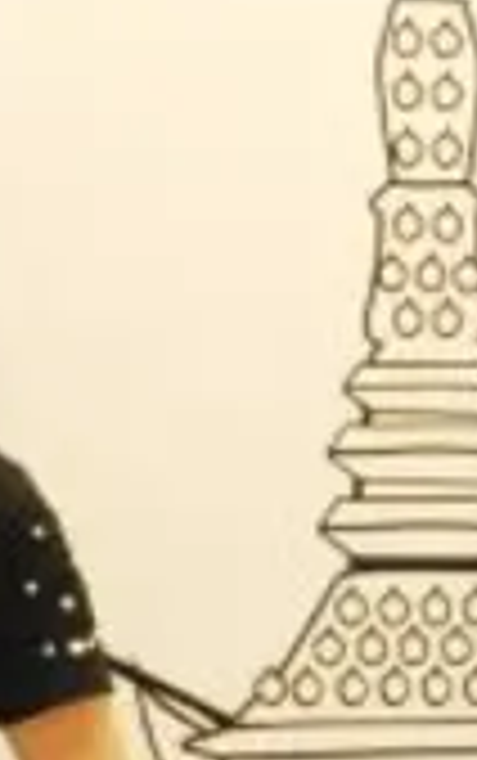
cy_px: 61
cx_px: -958
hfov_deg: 8.0
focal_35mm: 141
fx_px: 2925
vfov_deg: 14.6
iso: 1600
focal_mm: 20
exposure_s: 1/100
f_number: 3.8
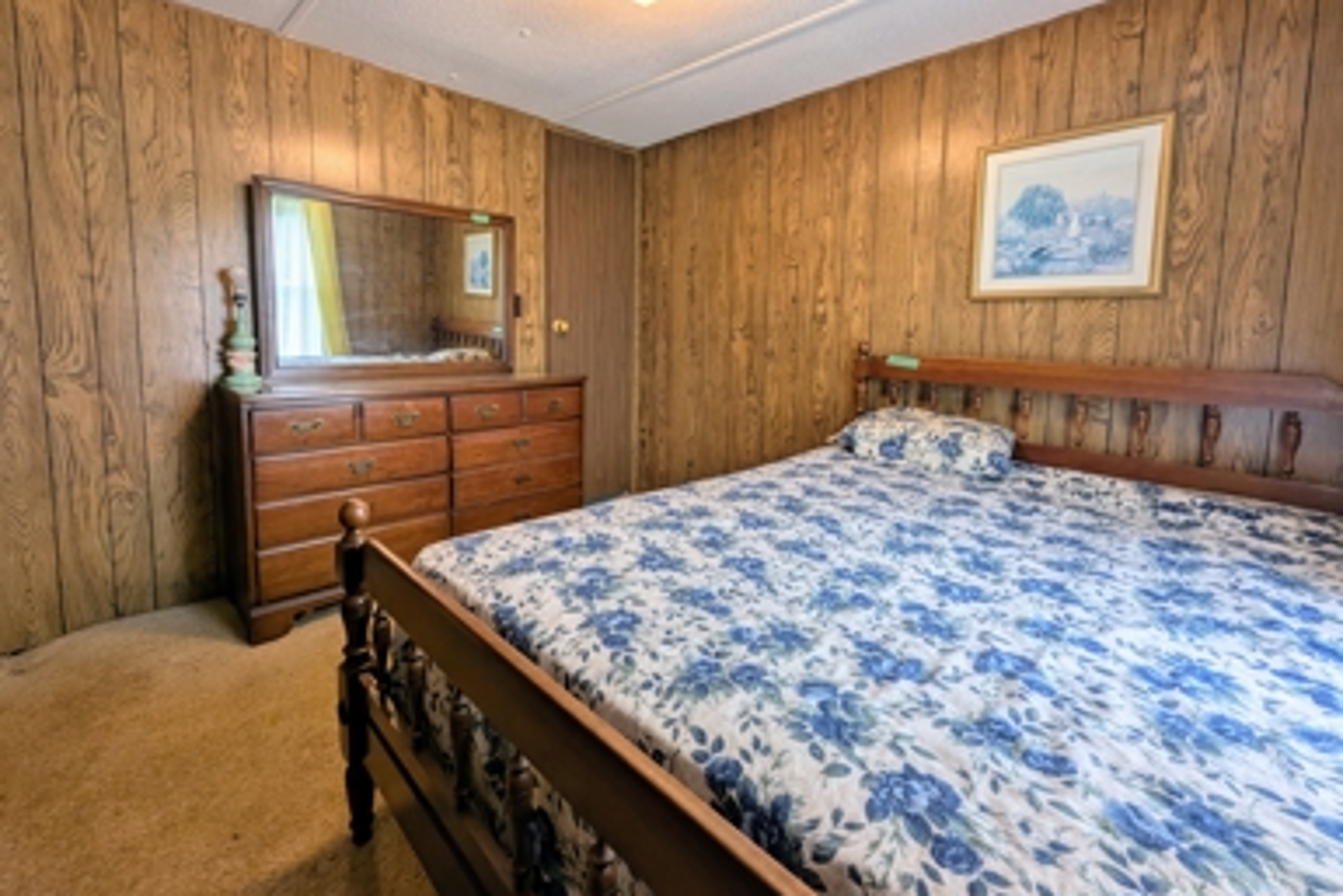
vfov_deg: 80.8
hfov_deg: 104.2
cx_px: 663
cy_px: 384
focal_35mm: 14
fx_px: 522
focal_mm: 1.95
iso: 52
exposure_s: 1/40
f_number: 2.2
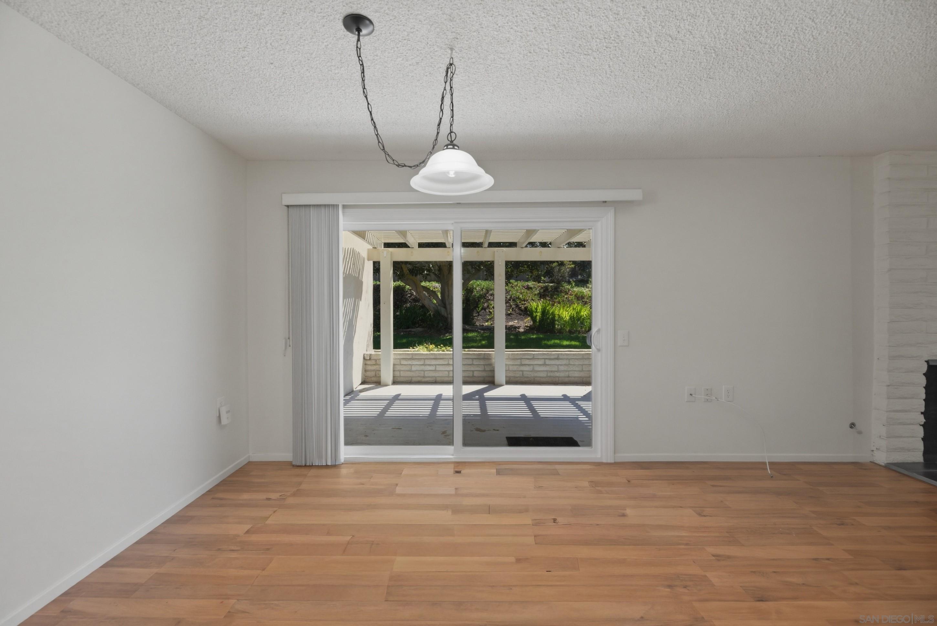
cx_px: 468
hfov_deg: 104.2
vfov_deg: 81.3
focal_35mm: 14
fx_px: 365
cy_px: 313
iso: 200
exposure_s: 1/60
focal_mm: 14
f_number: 8
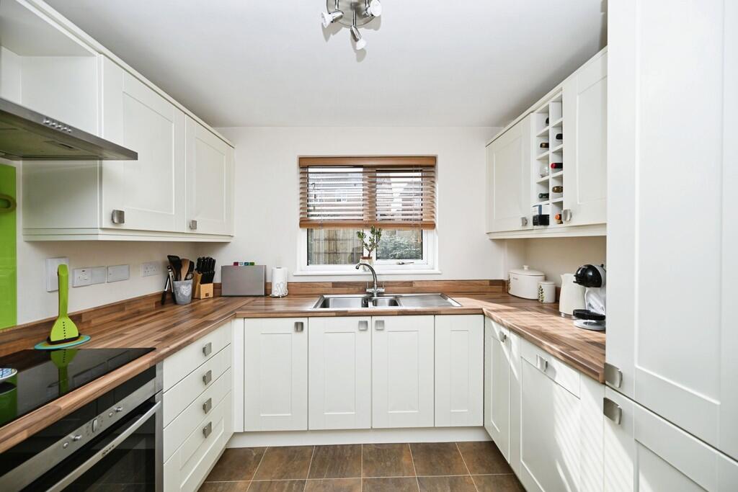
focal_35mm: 14
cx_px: 369
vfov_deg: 81.2
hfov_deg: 104.2
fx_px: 287
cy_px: 246
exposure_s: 1/125
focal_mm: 14
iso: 100
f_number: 5.6
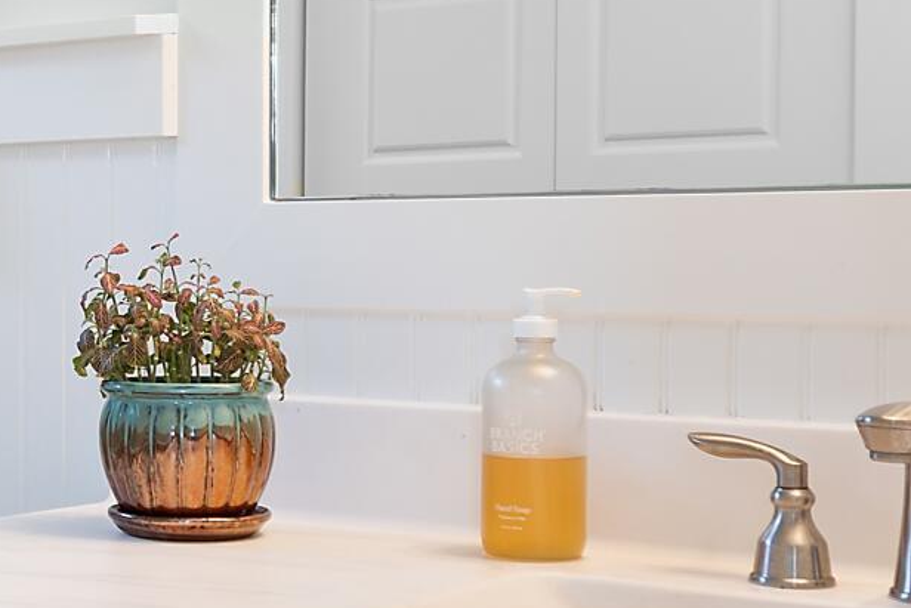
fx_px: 1848
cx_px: 7
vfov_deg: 18.7
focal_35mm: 73
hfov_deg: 26.3
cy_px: 238
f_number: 4.5
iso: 100
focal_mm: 10
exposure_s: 1/5
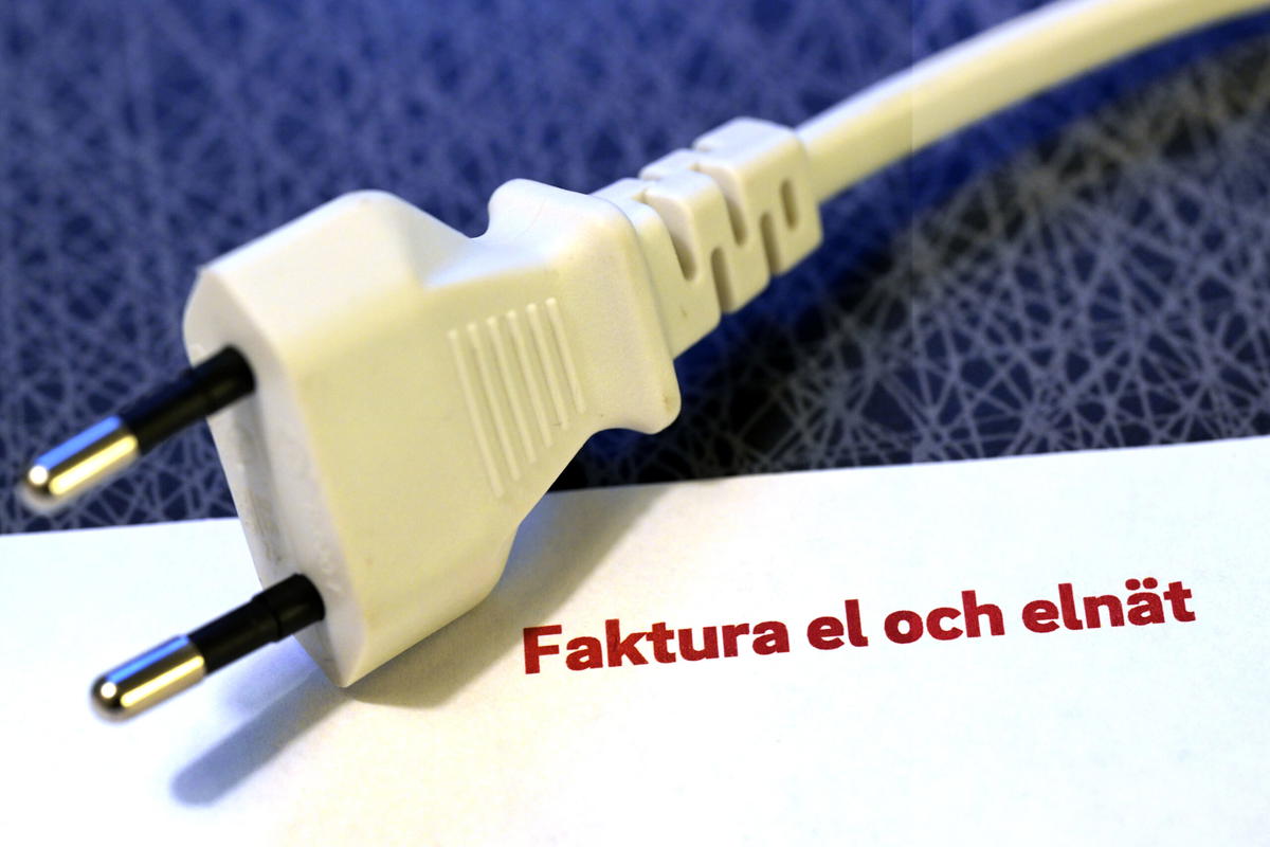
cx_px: 635
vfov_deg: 13.0
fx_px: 3704
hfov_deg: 19.5
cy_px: 424
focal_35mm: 105
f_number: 8
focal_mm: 105
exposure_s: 1/60
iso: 2500
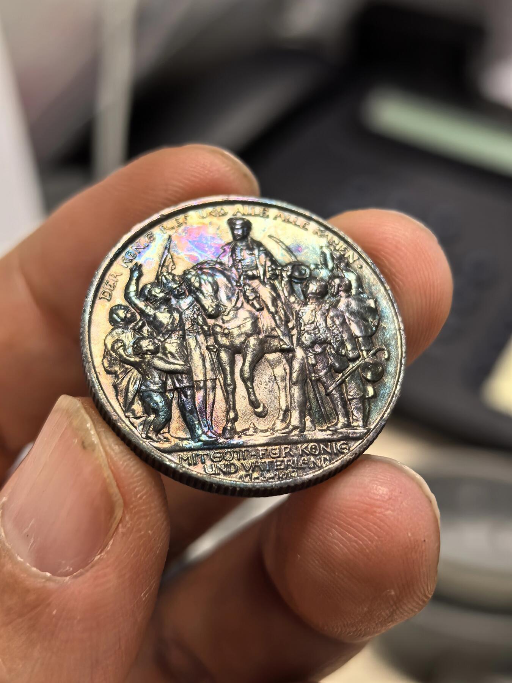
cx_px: 256
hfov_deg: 27.0
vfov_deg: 35.5
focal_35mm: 54
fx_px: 1065
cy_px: 342
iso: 80
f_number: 2
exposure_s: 1/100
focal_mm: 6.98
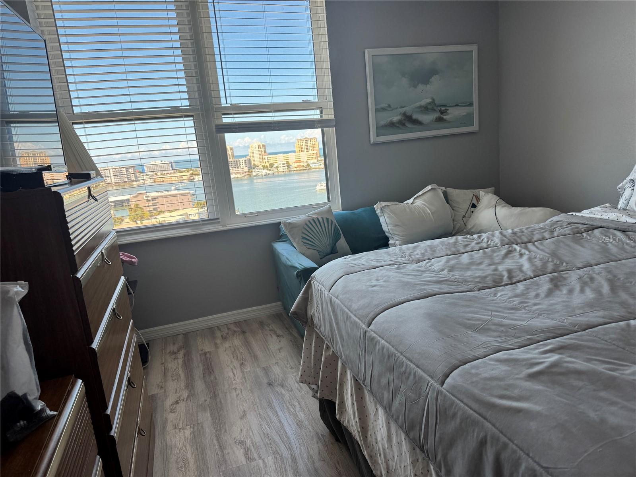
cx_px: 318
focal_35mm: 24
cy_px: 238
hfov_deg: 71.6
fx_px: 441
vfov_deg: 56.8
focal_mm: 6.76
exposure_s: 1/185
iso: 64
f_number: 1.78
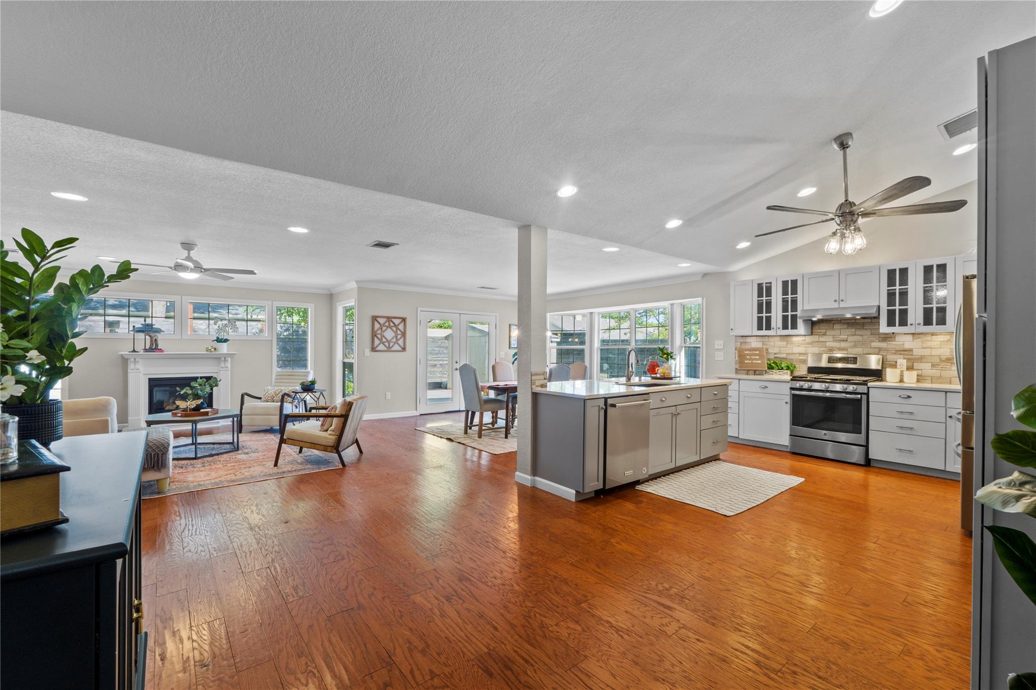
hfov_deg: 100.4
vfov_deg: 77.3
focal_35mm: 15
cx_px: 518
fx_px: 432
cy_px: 345
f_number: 11
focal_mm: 10
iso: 250
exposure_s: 2
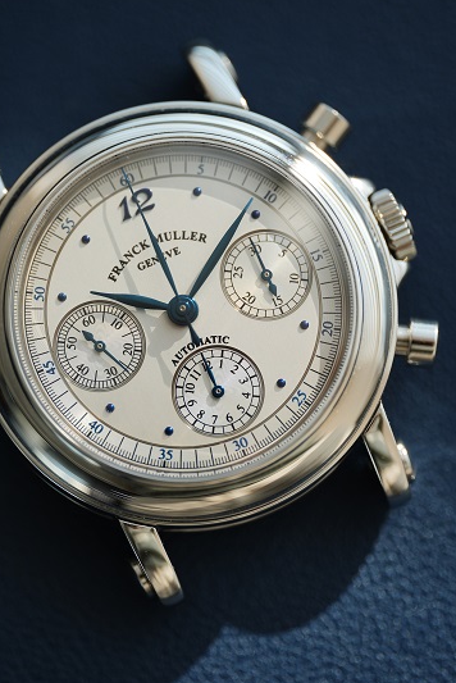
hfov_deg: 10.0
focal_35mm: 138
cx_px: 186
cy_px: 308
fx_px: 2618
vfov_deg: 14.9
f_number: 2.8
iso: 125
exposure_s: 1/250
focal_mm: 105
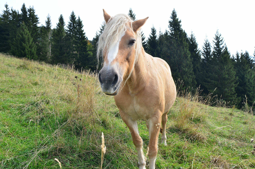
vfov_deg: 43.4
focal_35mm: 30
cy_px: 84
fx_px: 212
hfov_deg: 62.0
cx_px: 128
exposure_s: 1/200
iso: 140
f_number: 8
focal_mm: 20
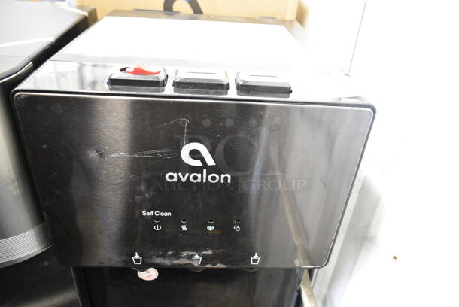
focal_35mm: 27
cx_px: 230
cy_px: 154
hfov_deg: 67.3
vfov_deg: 48.0
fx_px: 345
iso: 6400
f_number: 4
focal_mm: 18
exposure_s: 1/60
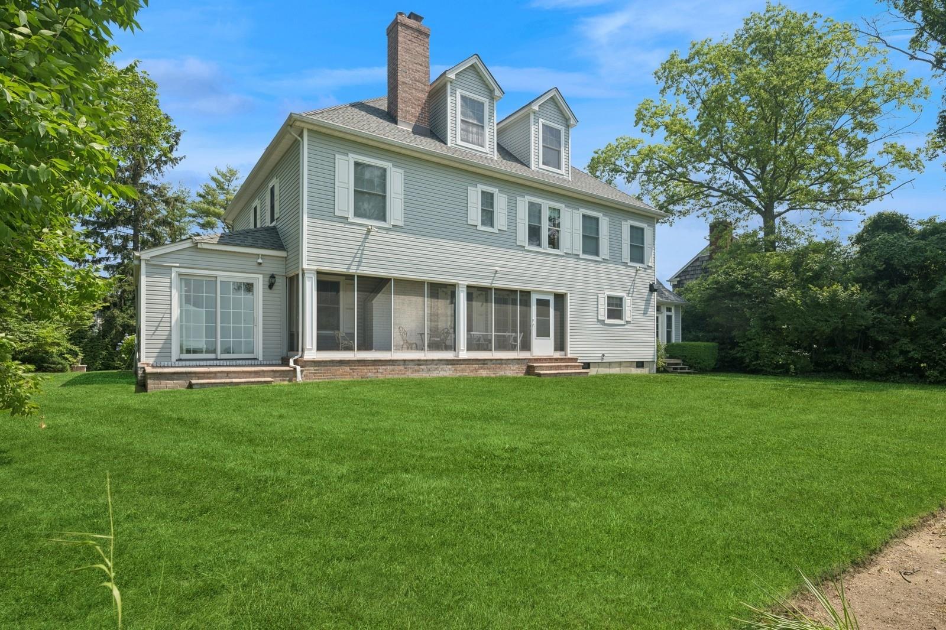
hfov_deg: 90.0
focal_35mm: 18
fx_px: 473
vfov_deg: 67.4
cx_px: 473
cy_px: 315
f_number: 11
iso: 100
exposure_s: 1/100
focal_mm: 18
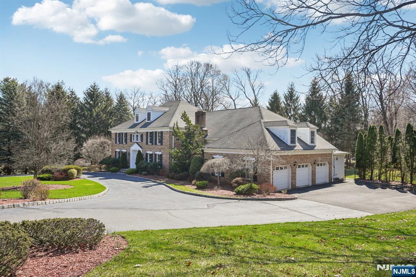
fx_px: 300
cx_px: 208
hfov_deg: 69.4
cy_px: 138
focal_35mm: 26
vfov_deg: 49.5
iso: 100
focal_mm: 26
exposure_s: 1/160
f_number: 9
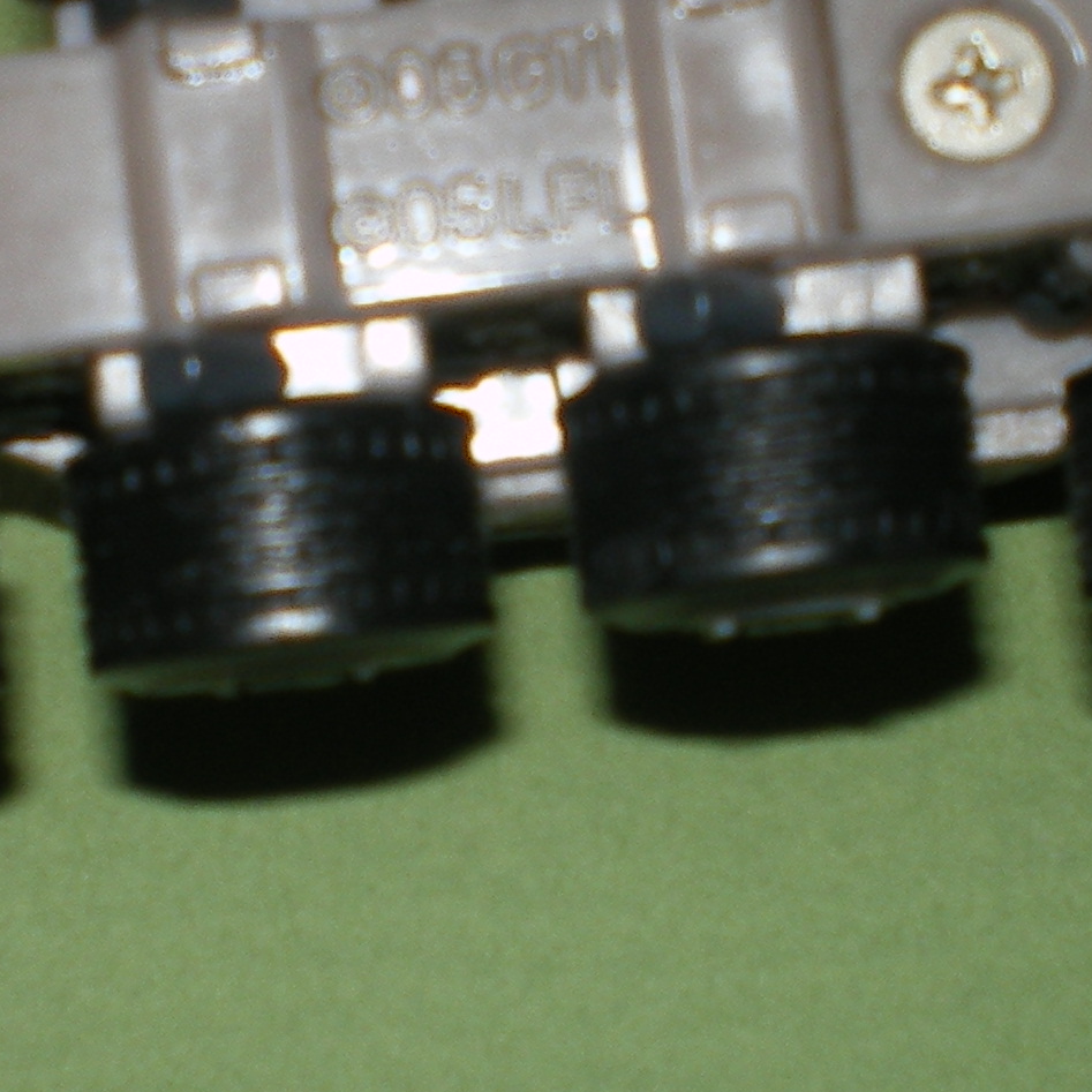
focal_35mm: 109
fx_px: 3890
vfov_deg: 15.9
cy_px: 351
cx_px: 323
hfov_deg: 15.9
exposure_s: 1/30
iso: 64
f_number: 4.6
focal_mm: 6.3
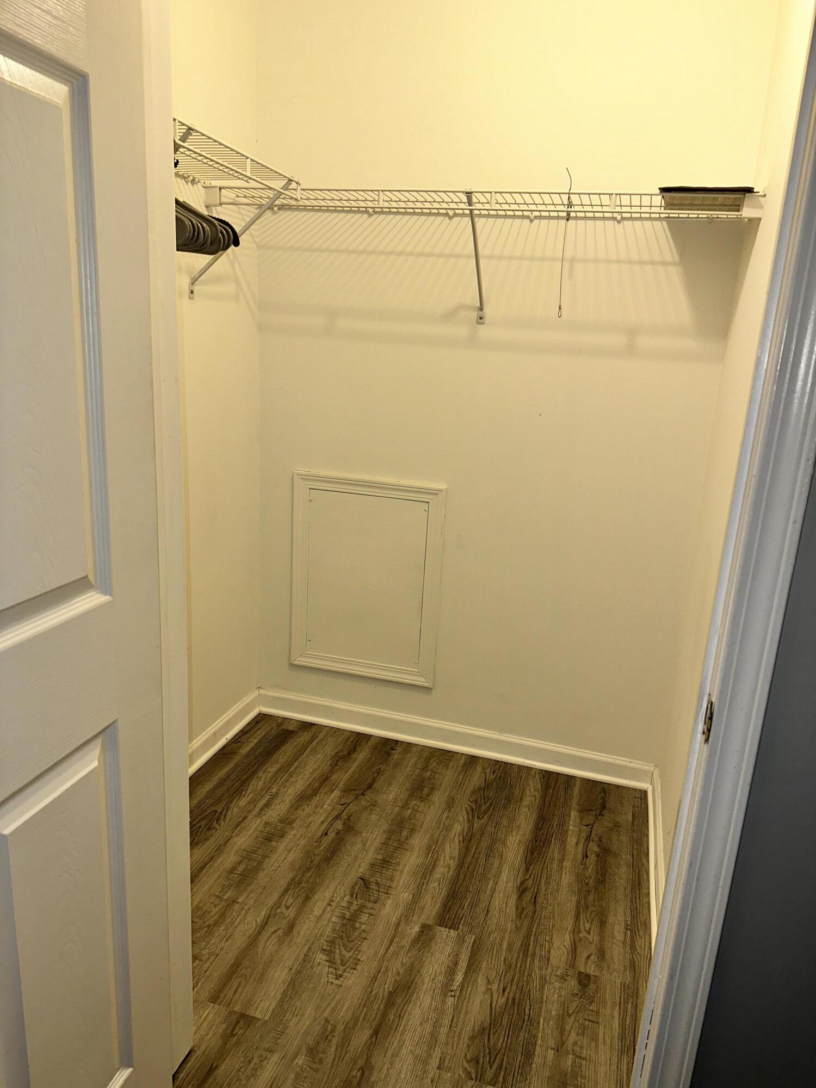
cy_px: 544
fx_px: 754
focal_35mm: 24
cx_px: 408
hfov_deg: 56.8
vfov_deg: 71.6
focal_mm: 6.86
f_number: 1.78
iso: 50
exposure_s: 1/45
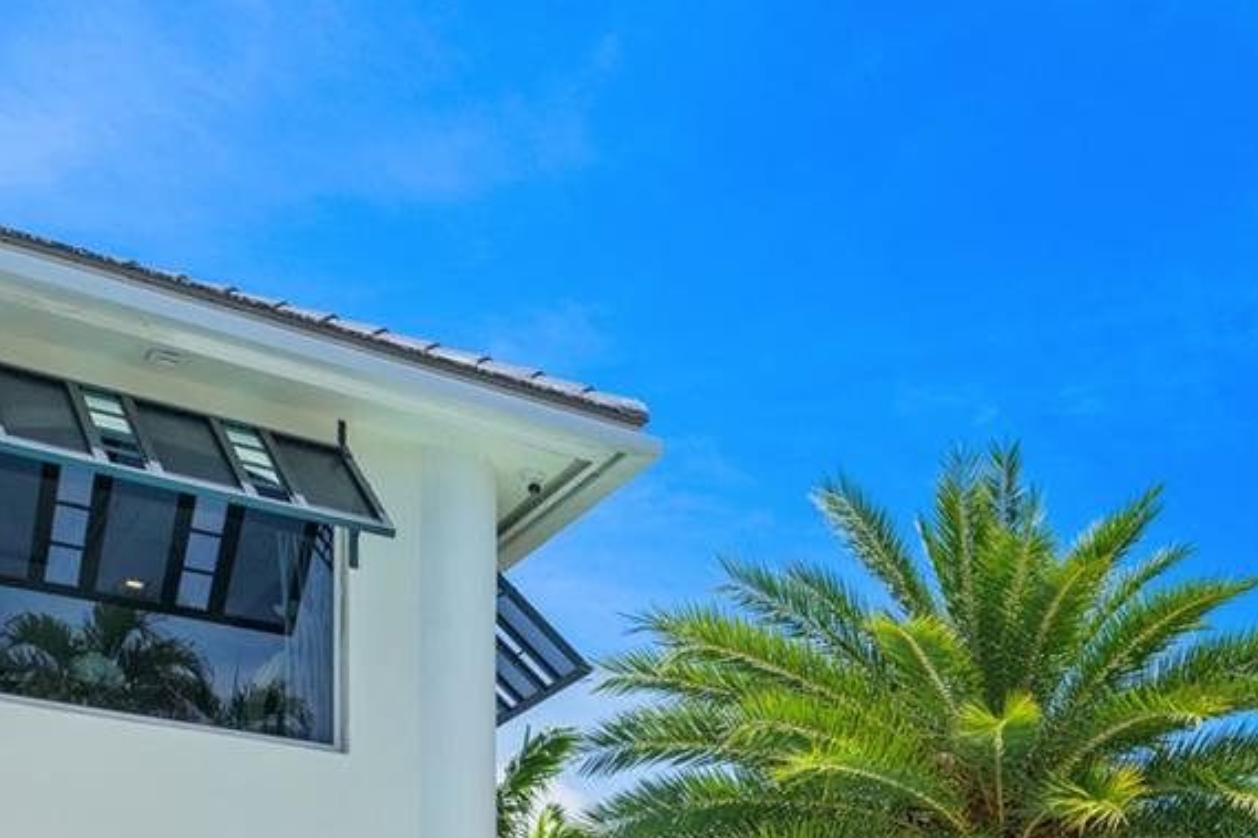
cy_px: 1219
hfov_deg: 33.2
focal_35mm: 54
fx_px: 1886
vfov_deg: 21.4
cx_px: 1307
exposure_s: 1/2000
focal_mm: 15
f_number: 6.3
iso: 160
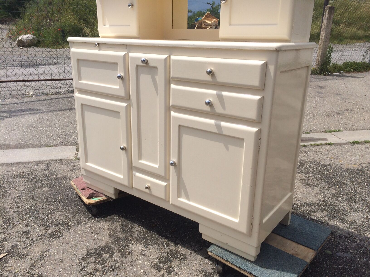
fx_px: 310
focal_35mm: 29
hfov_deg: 61.7
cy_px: 138
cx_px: 185
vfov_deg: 48.2
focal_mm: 4.15
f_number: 2.2
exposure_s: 1/3425
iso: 32
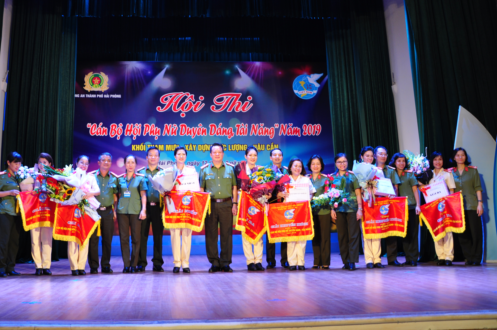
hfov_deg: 55.3
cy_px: 134
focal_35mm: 34
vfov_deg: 38.7
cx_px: 192
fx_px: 469
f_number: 3.5
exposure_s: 1/40
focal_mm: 18
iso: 320
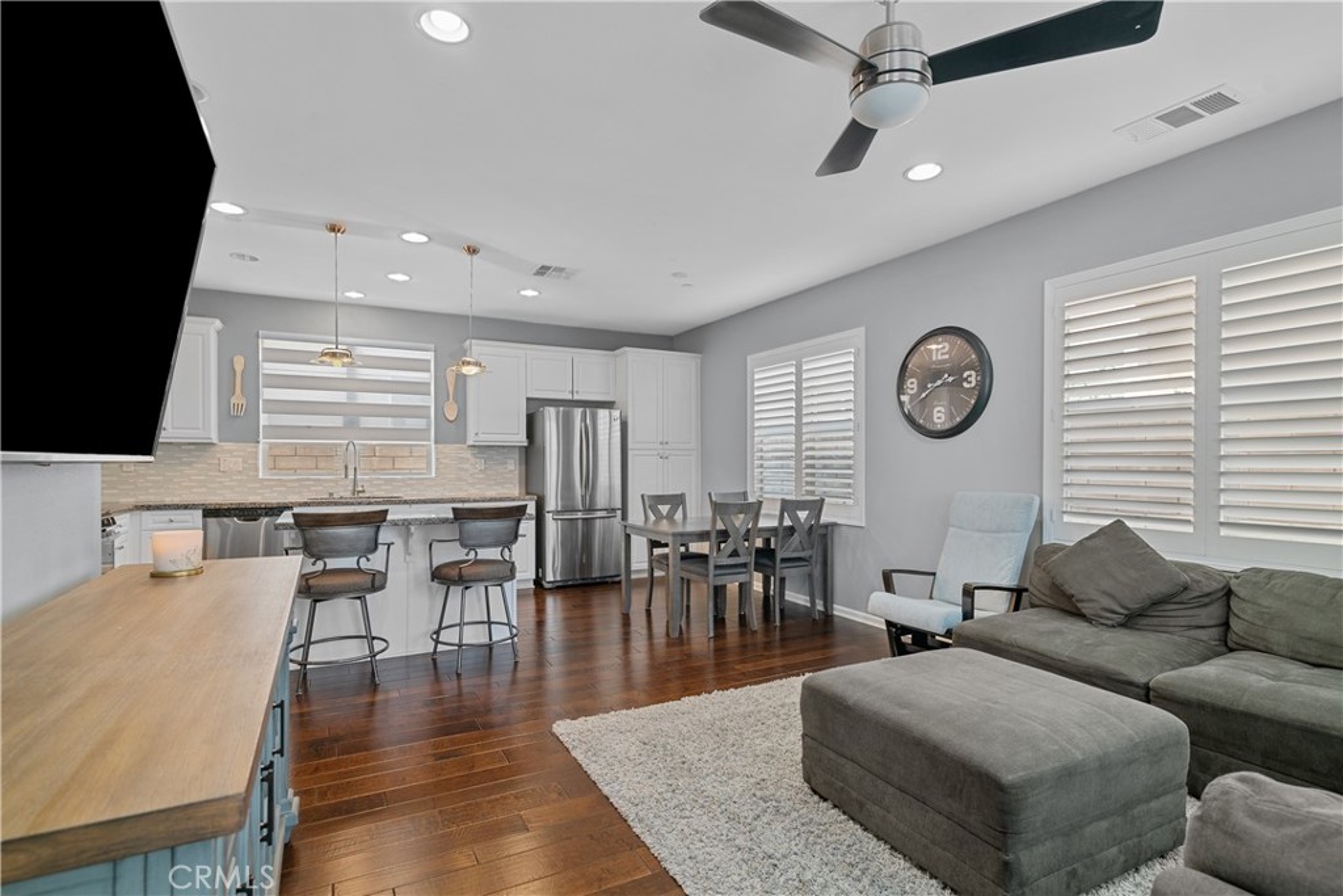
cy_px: 448
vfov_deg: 73.8
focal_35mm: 16
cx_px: 672
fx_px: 597
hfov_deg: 96.7
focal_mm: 16
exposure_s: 1/1.67
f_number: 6.3
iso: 250
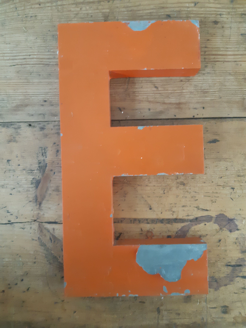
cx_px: 123
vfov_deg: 67.3
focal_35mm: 26
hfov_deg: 53.1
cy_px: 164
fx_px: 246
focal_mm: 3.93
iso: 320
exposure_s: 1/25
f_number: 1.7
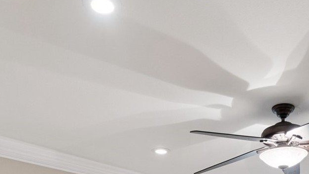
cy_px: 304
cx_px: 203
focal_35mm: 51
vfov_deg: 18.8
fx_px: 418
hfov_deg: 40.1
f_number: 6.3
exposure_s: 1/13
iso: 200
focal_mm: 10
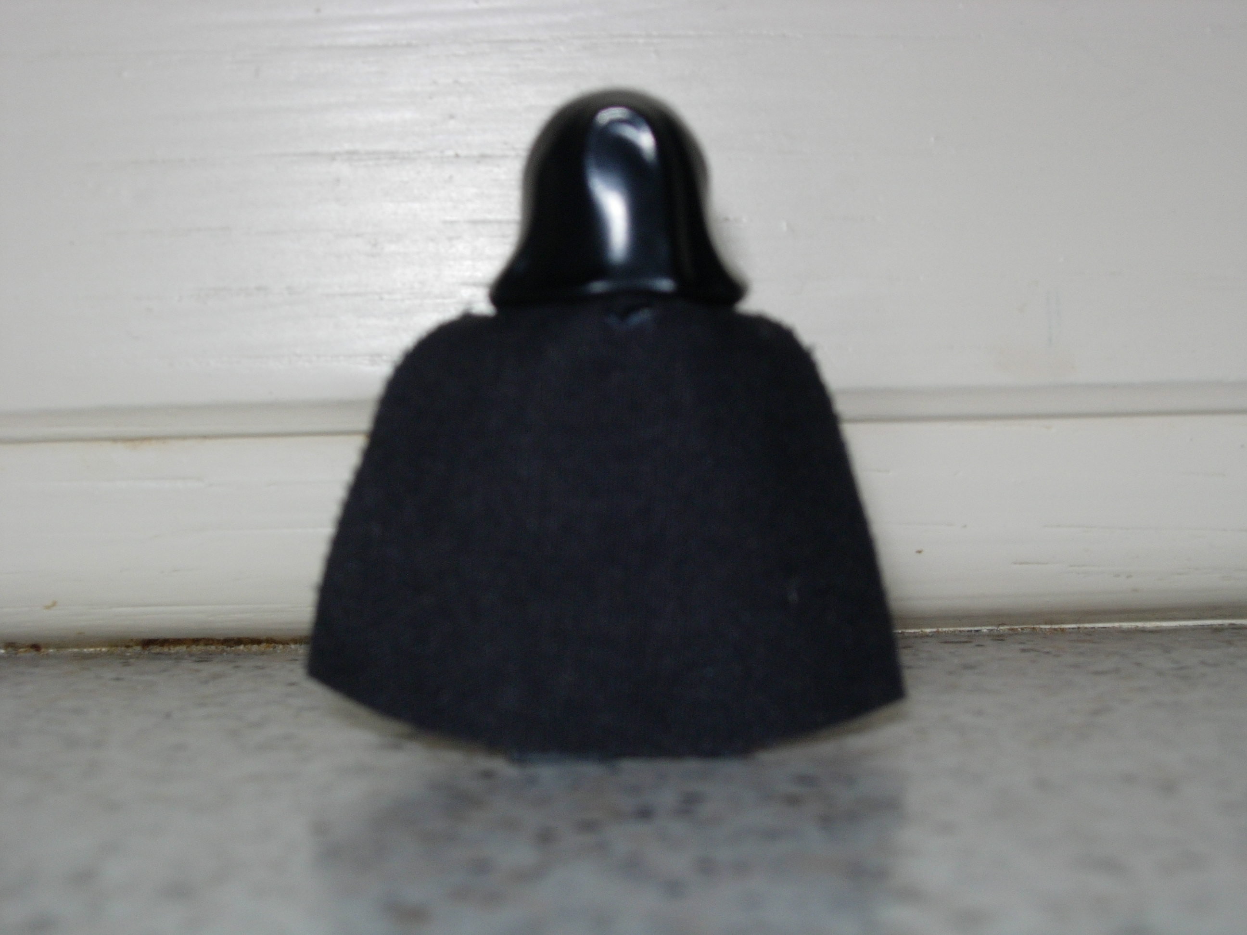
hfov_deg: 27.0
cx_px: 624
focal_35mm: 72
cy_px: 468
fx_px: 2594
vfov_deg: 20.4
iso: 79
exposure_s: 1/64
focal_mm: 14.9
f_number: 6.3
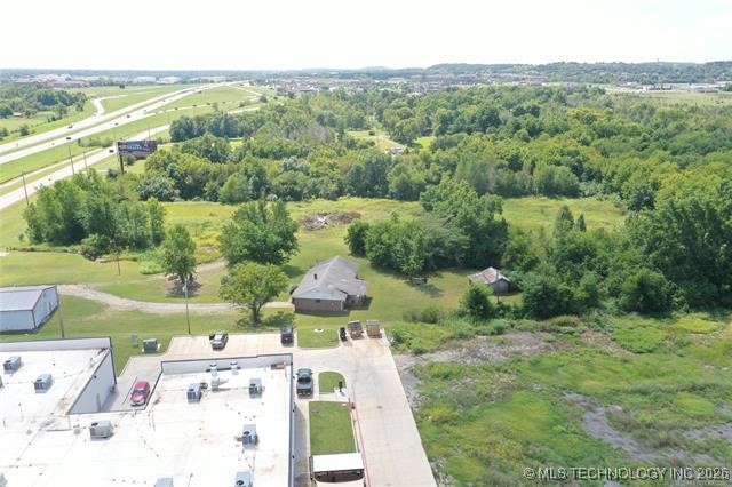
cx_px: 366
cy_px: 244
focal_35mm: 28
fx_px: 569
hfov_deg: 65.5
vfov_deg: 46.4
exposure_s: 1/240
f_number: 5
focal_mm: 10.26
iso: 100
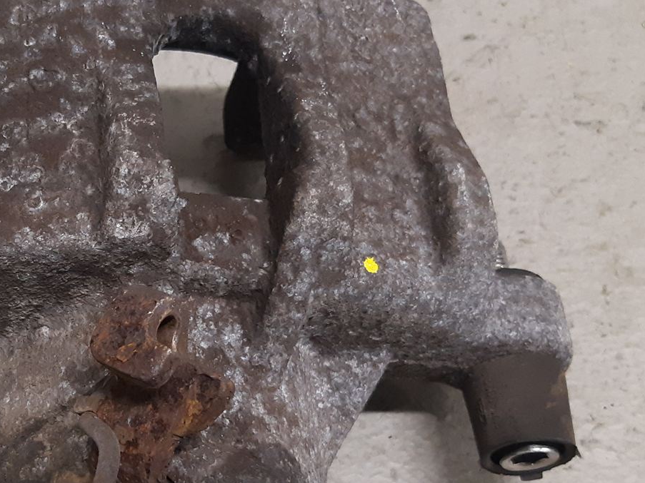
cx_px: 87
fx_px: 1099
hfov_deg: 31.4
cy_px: 342
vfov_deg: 24.6
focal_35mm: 59
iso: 200
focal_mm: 3.93
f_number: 1.7
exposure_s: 1/50
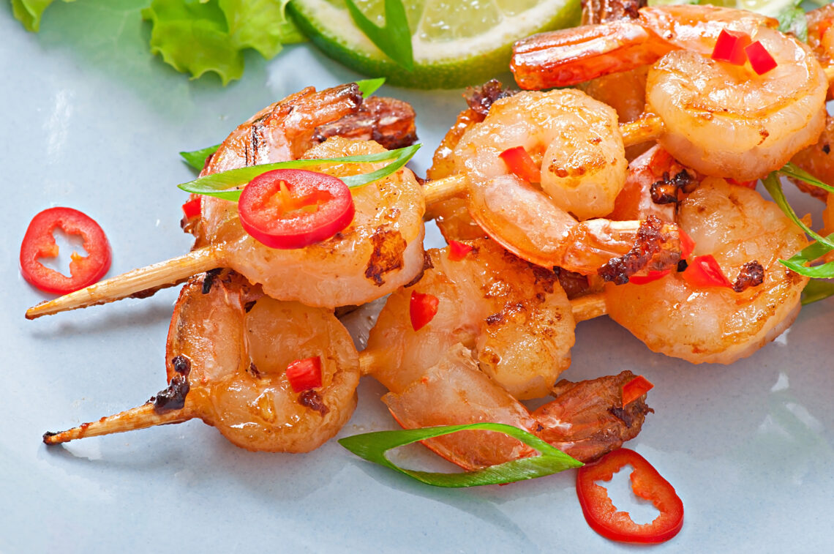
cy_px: 277
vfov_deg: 8.7
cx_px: 417
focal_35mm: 158
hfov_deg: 13.1
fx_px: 3644
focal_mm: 105
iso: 100
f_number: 13
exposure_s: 1/200
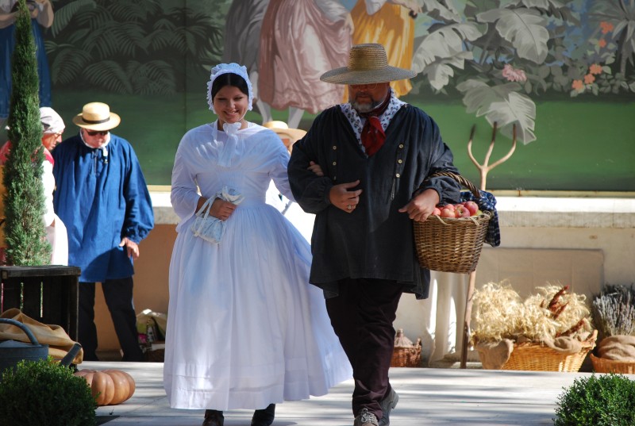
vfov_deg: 6.3
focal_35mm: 218
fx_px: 3844
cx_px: 318
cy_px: 213
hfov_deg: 9.4
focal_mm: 145
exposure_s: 1/500
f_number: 5.3
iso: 320
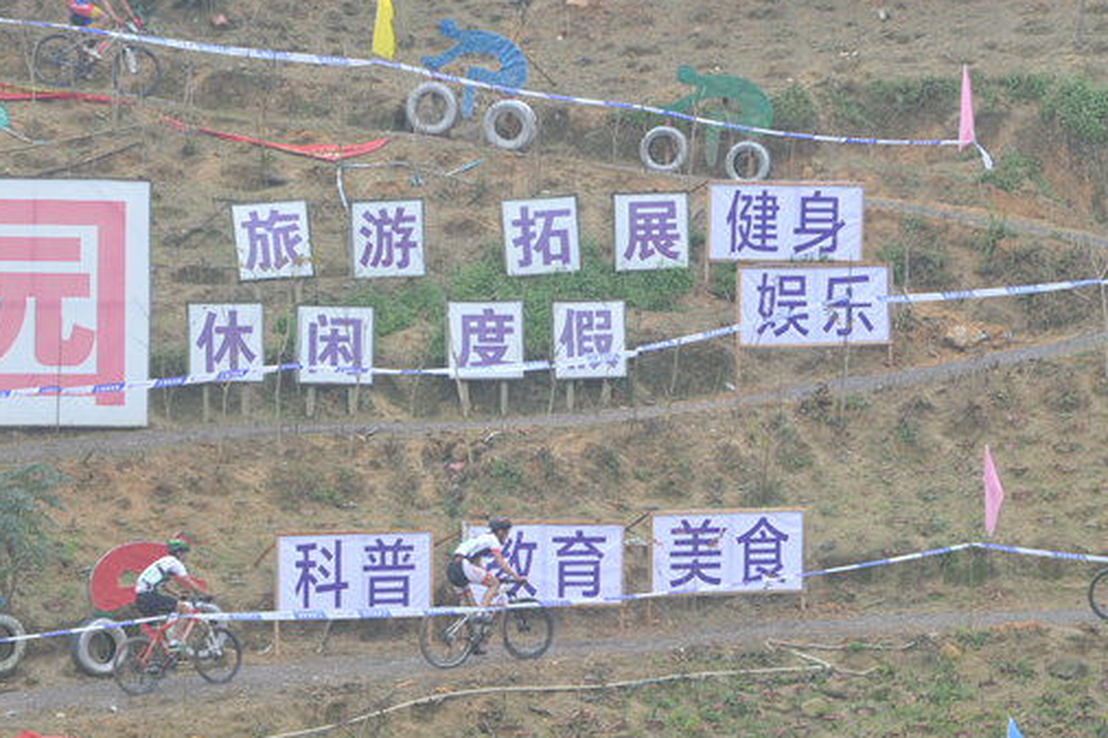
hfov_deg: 5.8
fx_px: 10953
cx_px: 607
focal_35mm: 356
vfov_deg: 3.9
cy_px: 485
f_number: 8
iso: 640
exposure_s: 1/200
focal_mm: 200
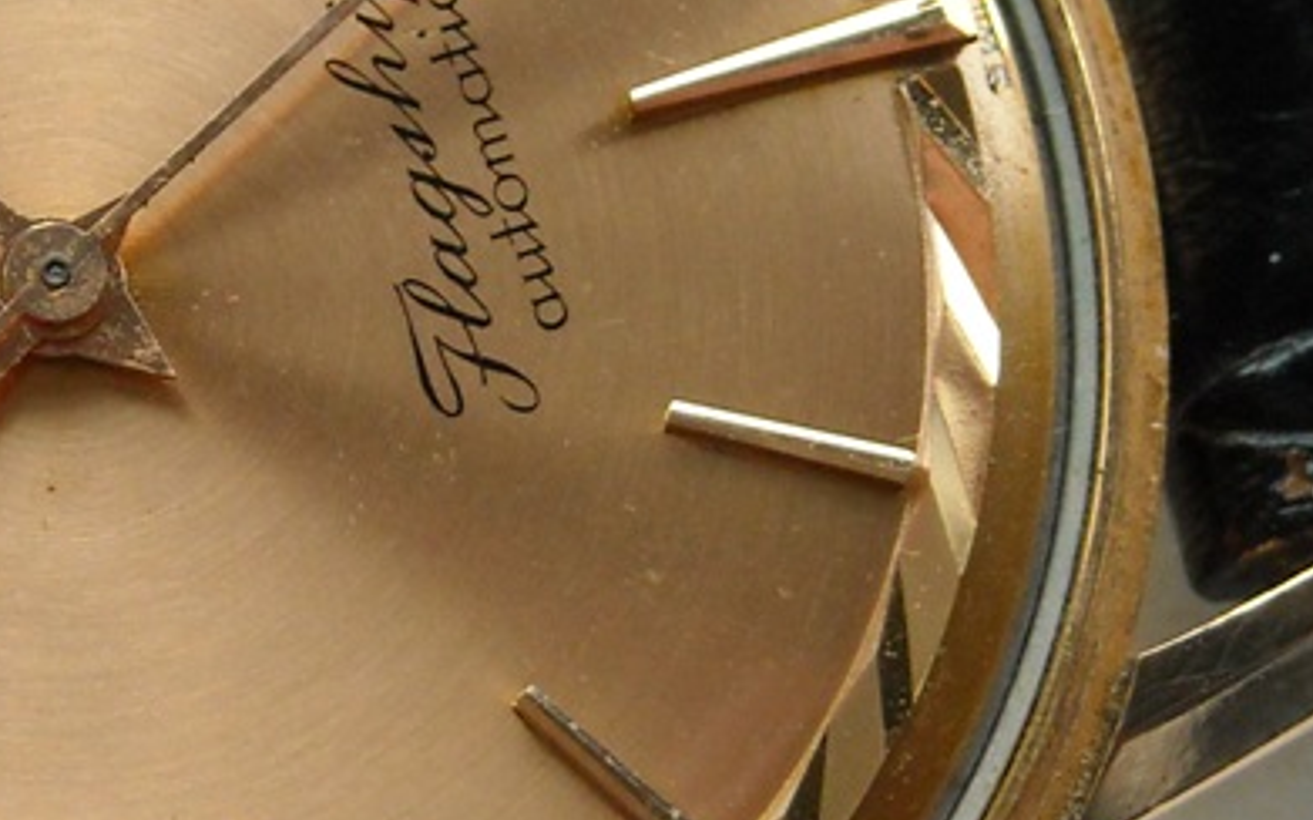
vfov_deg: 5.0
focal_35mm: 261
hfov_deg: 8.0
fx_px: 9335
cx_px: -47
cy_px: 265
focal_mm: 15.32
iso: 270
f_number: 4.4
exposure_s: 1/54
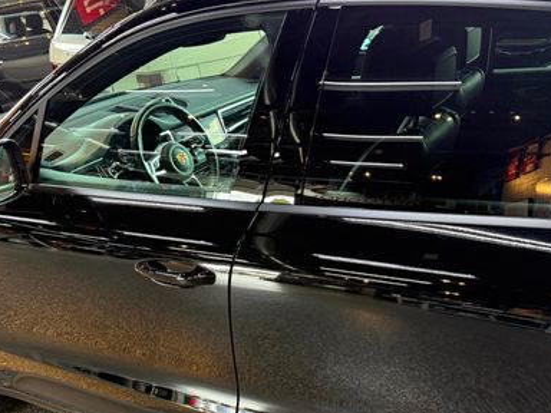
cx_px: 247
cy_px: 262
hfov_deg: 46.7
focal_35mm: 40
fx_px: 637
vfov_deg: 35.7
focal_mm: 6.76
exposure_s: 1/60
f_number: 1.78
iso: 250
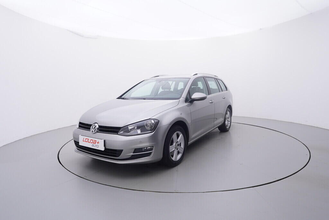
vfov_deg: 56.2
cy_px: 110
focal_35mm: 22
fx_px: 206
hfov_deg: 77.3
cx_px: 164
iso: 200
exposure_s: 1/80
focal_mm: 15
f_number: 5
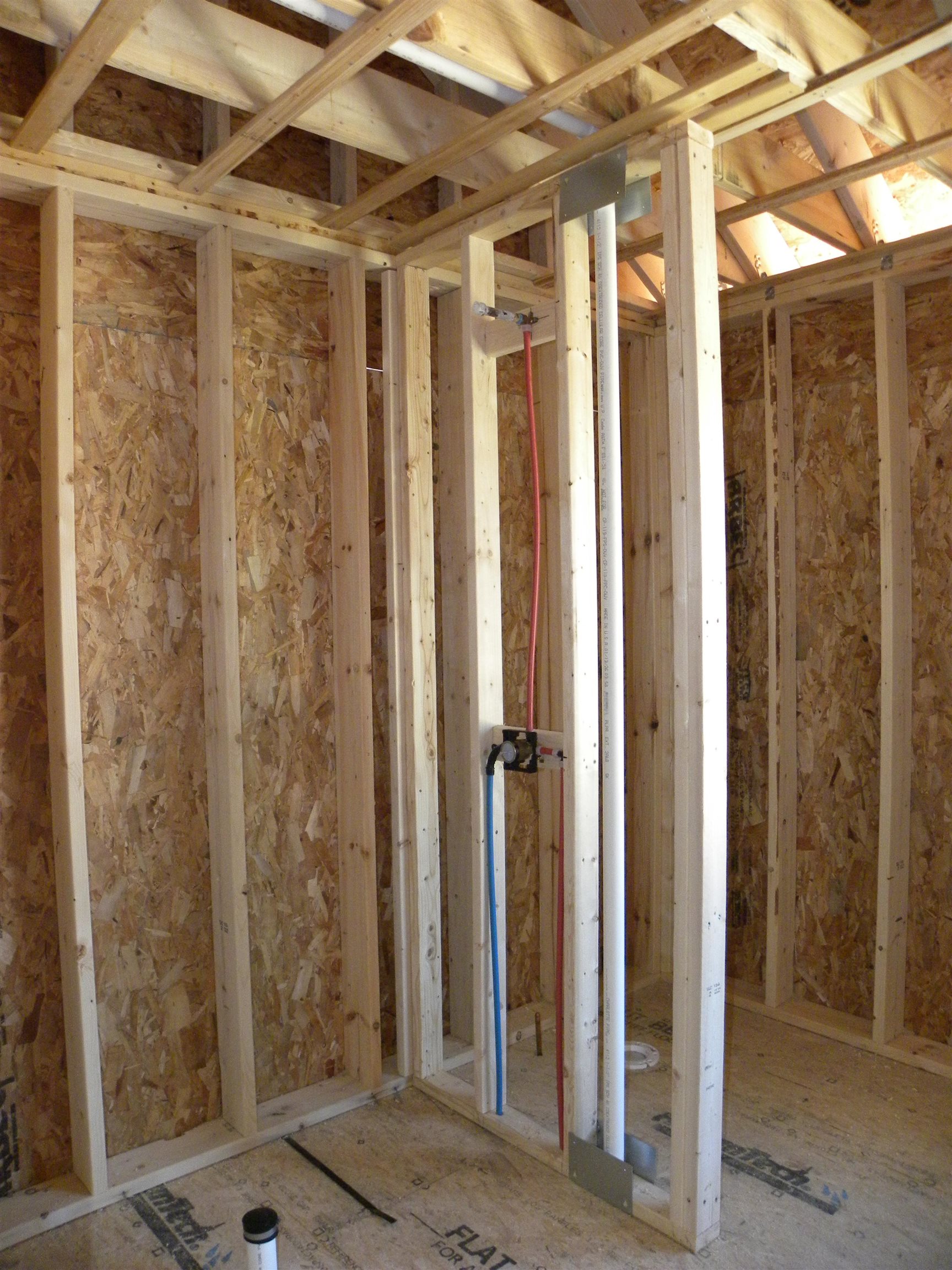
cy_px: 635
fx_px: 953
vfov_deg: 67.3
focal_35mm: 26
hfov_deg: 53.1
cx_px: 476
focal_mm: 4.6
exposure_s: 1/83.7
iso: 390
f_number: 2.8
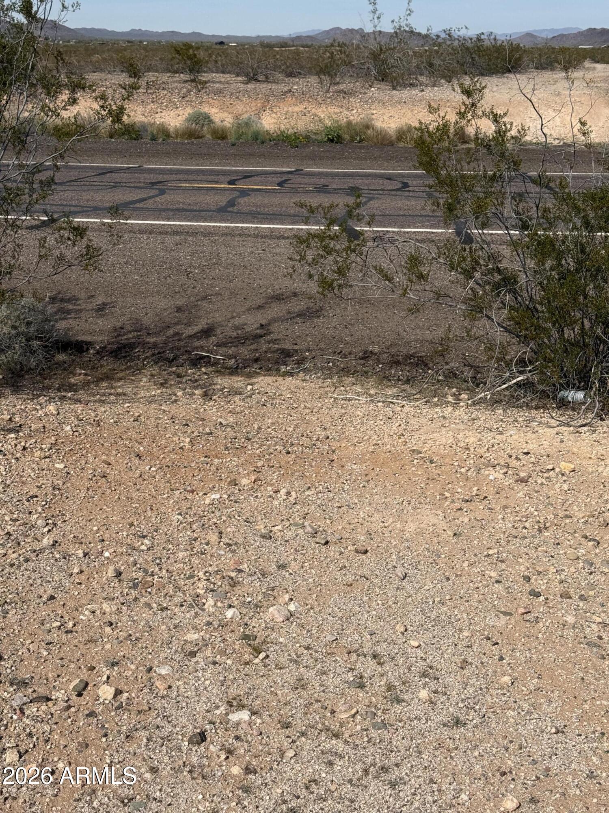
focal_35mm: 48
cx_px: 304
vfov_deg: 39.7
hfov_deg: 30.3
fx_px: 1126
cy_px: 406
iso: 80
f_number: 1.78
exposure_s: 1/11364
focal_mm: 6.76
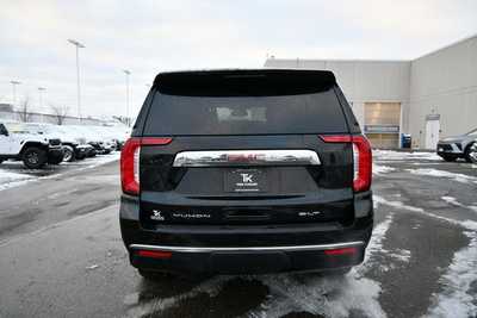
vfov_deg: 43.6
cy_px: 159
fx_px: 398
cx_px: 238
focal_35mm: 30
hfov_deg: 61.9
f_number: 5.6
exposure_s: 1/250
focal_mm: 20
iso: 800
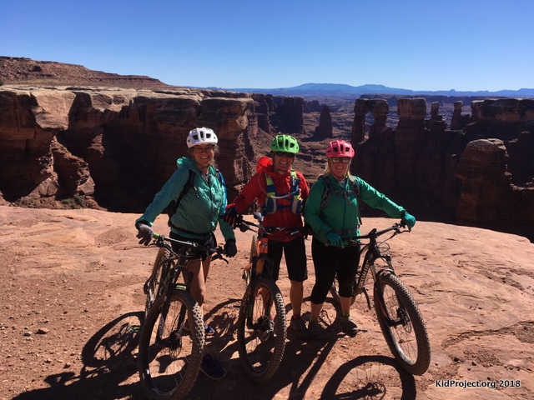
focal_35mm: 29
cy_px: 200
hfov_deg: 61.7
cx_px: 267
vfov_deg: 48.2
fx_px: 447
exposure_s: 1/1603
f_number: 2.2
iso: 25
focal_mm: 4.15
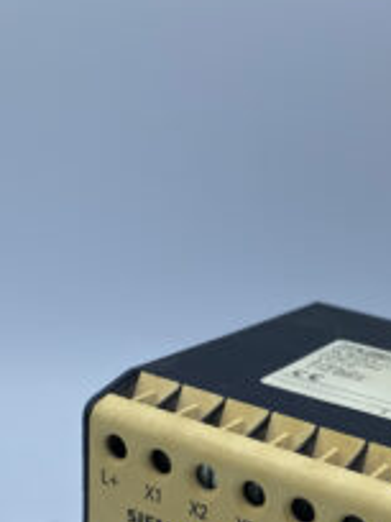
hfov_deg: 27.7
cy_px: 499
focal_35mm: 51
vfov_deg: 34.7
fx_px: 768
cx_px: 340
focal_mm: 4.25
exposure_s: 1/934
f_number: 1.8
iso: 32
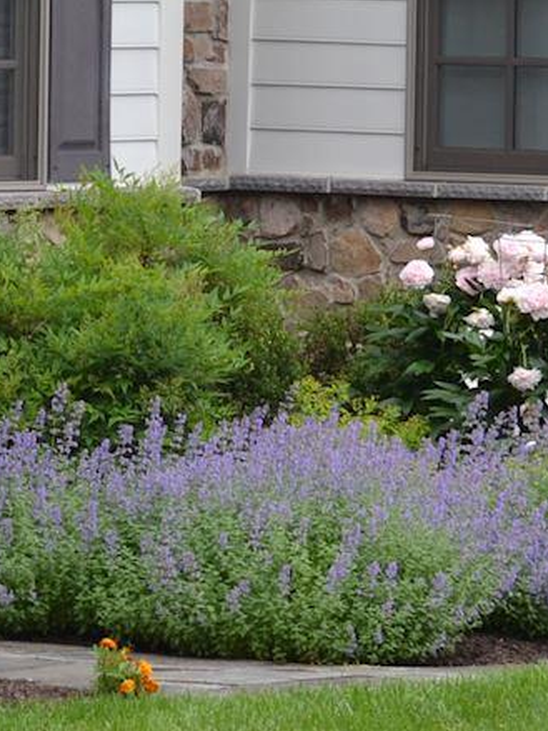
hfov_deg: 4.1
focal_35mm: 361
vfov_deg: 5.5
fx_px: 7628
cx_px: -247
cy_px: 242
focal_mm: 55
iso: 100
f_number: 5.6
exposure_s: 1/125
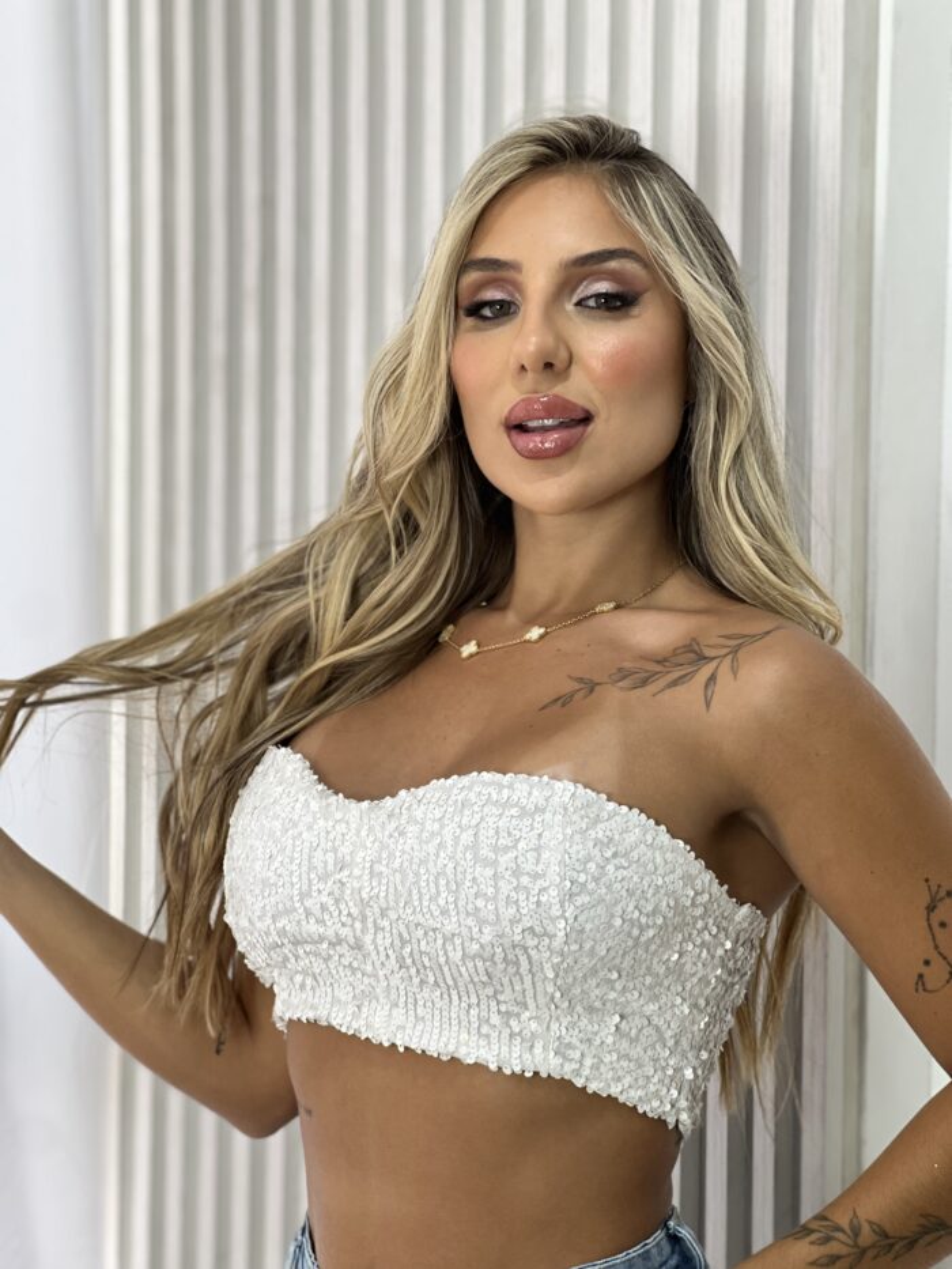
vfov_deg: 25.3
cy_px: 634
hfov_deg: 19.1
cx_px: 476
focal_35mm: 77
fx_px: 2823
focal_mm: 9
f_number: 2.8
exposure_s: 1/120
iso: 125
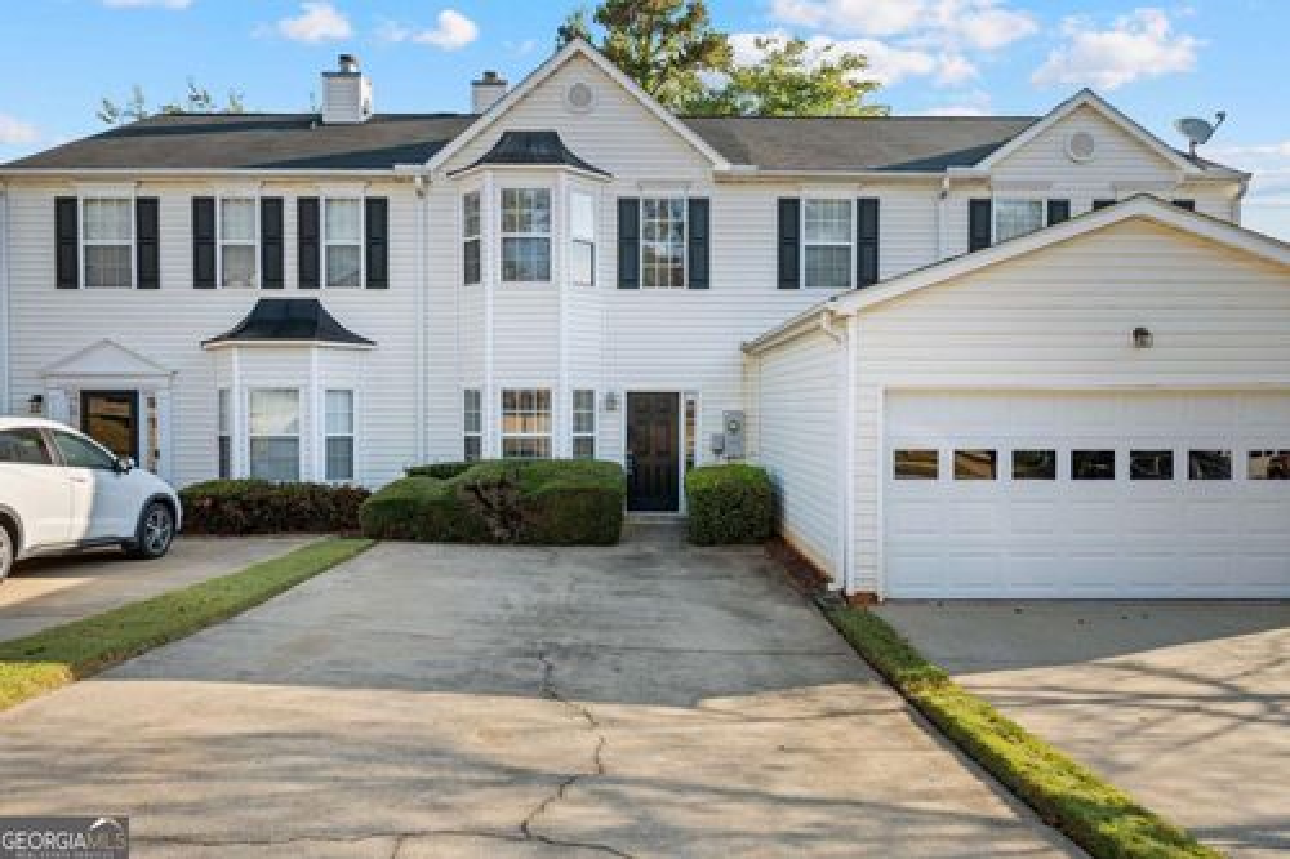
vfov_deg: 54.1
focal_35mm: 24
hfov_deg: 74.9
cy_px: 430
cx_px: 645
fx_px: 842
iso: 100
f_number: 4
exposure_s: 1/400
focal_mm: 23.5
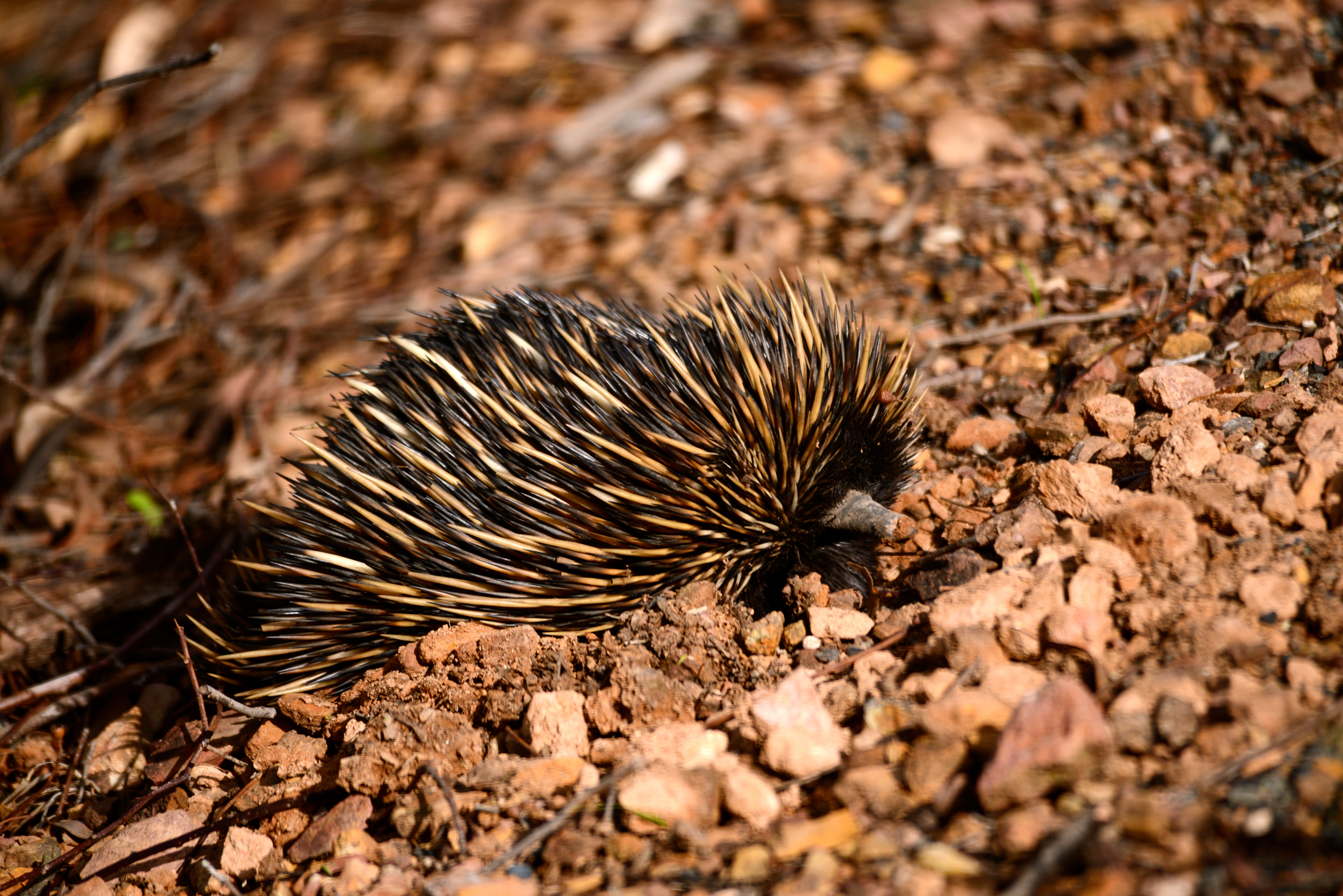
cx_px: 672
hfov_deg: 4.1
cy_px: 448
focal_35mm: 500
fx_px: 18659
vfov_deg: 2.8
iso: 100
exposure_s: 1/320
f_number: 6.3
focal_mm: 500
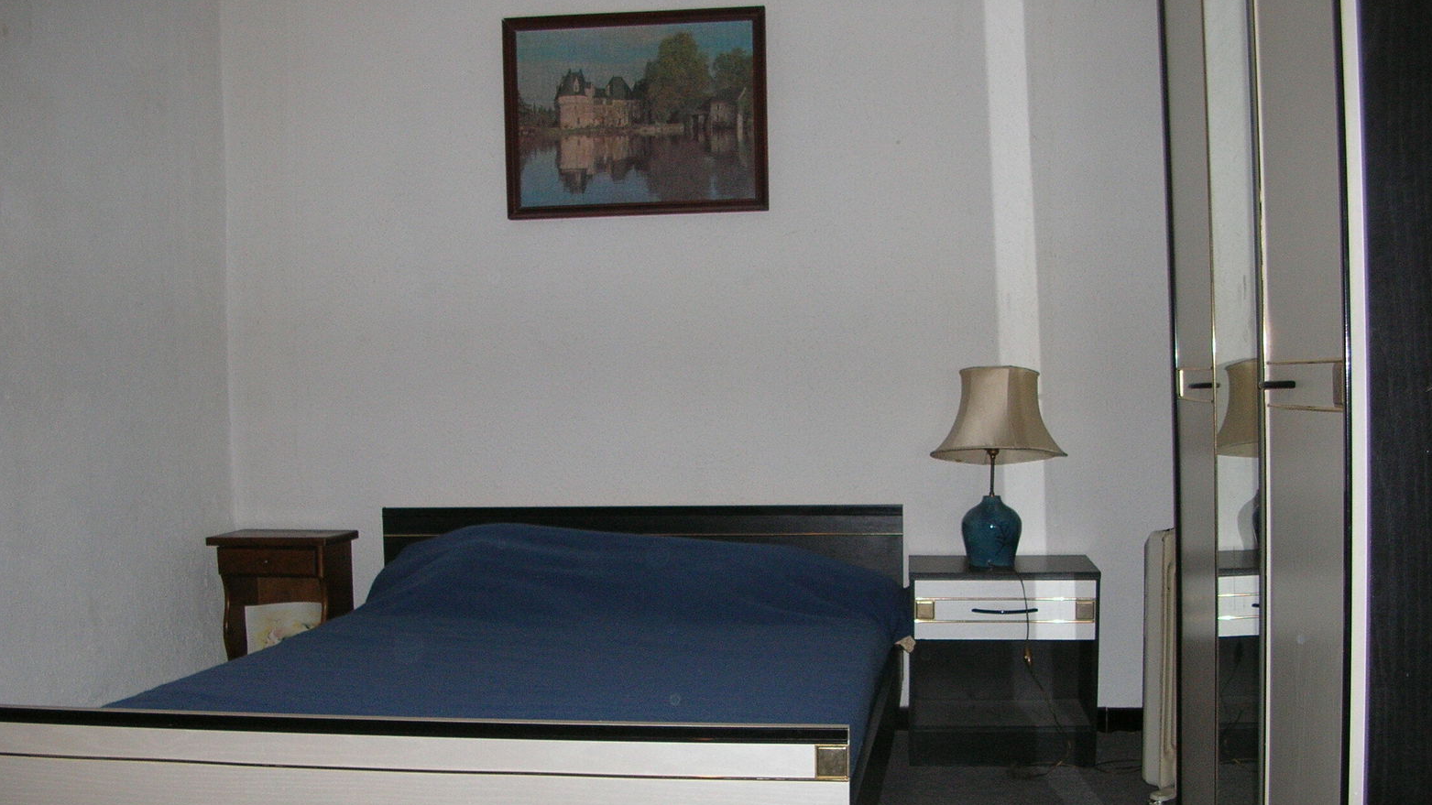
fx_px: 1481
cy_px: 537
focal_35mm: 39
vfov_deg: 30.2
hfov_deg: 51.6
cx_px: 731
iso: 78
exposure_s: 1/60.1
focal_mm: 5.8
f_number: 2.8
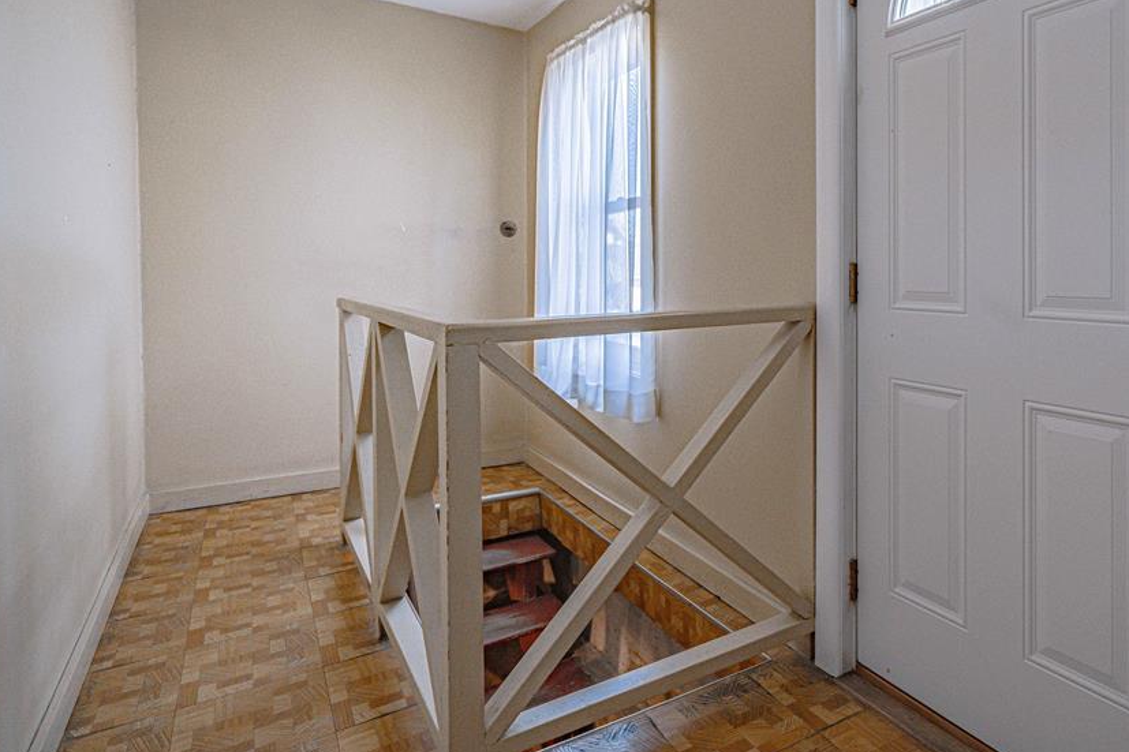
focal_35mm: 21
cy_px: 271
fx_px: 658
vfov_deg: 58.5
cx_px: 726
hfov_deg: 79.3
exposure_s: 1/640
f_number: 4
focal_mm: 16
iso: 1600
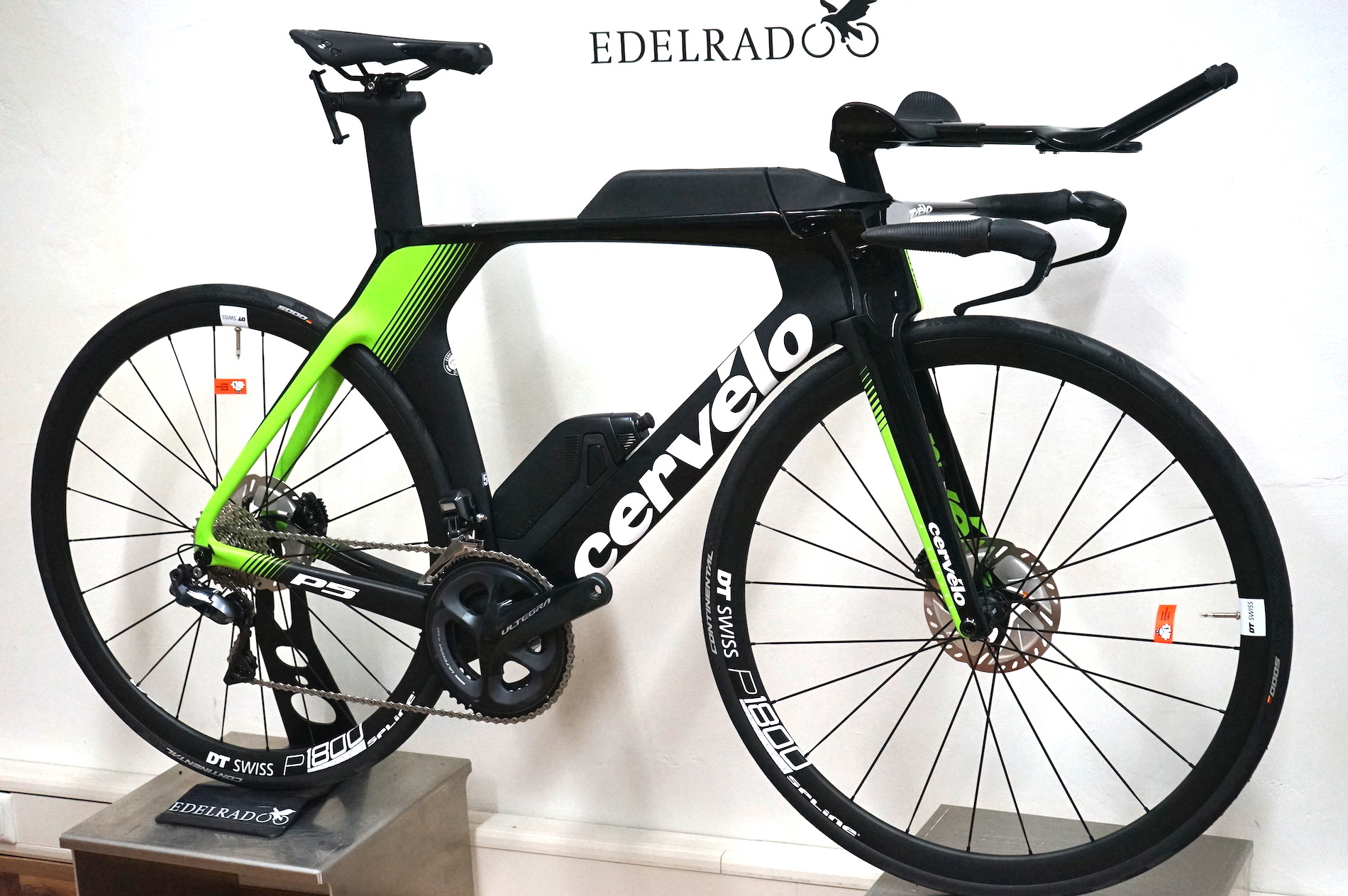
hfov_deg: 34.5
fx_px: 2170
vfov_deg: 23.3
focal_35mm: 58
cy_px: 448
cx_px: 674
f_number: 5
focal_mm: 58
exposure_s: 1/160
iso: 3200
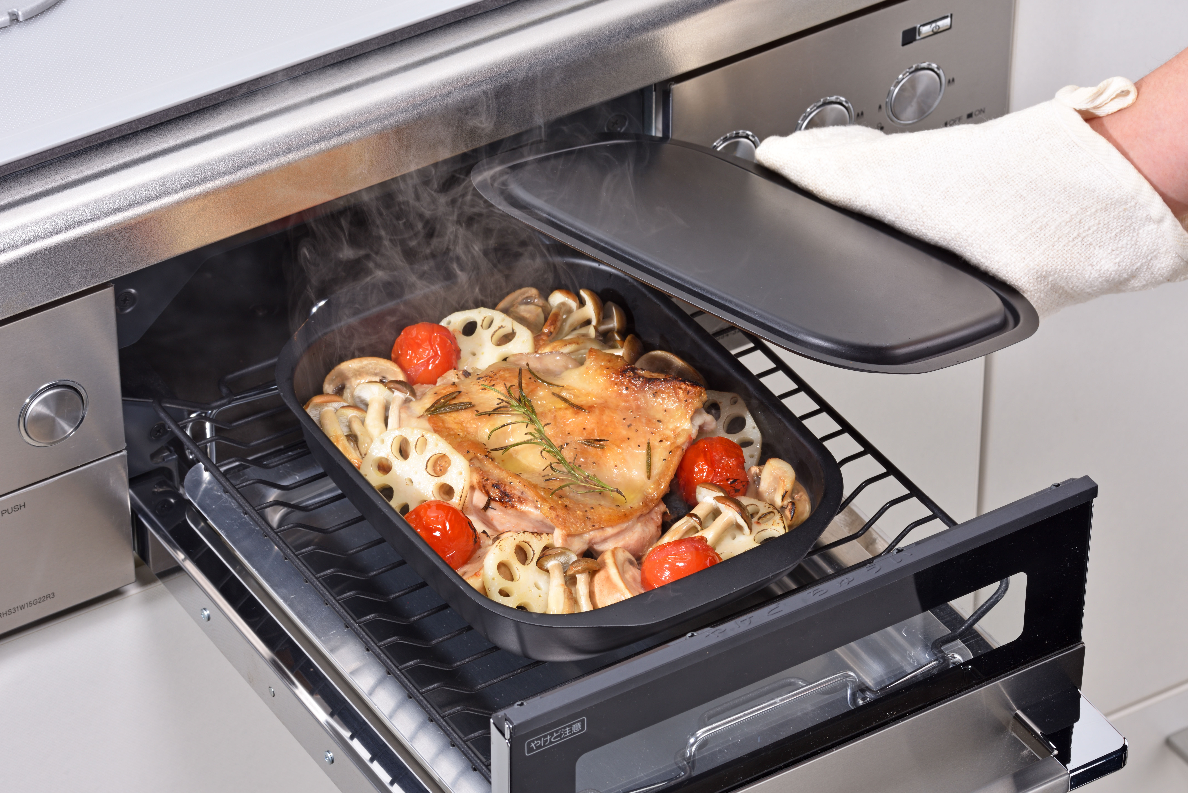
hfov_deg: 12.8
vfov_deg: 8.6
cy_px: 396
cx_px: 594
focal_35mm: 160
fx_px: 5281
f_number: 18
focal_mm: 160
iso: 64
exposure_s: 1/100
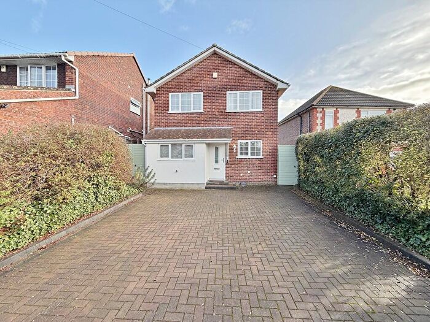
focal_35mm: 14
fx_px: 174
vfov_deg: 85.7
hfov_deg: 102.1
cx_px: 215
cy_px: 161
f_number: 2.2
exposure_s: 1/268
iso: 50
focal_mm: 2.22
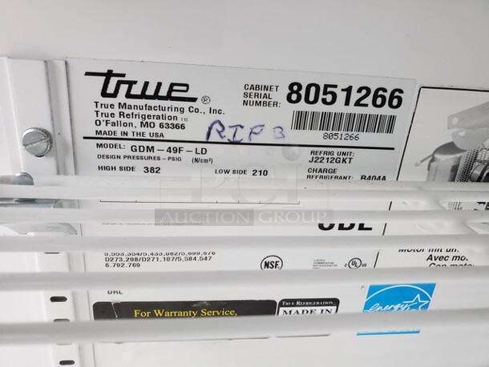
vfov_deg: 53.1
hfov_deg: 67.3
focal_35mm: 26
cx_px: 244
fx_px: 367
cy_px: 184
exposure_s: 1/40
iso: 250
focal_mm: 4.3
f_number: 2.4
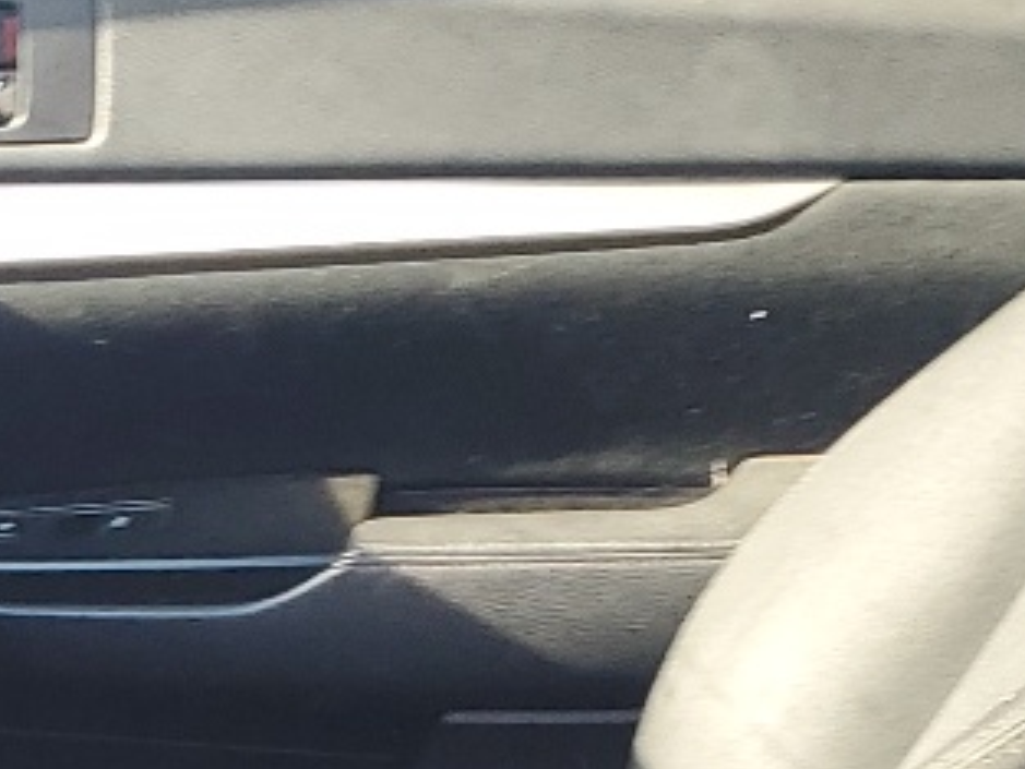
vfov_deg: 9.7
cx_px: -183
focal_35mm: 133
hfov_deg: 14.4
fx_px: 3940
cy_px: 1901
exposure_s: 1/141
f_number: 1.5
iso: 50
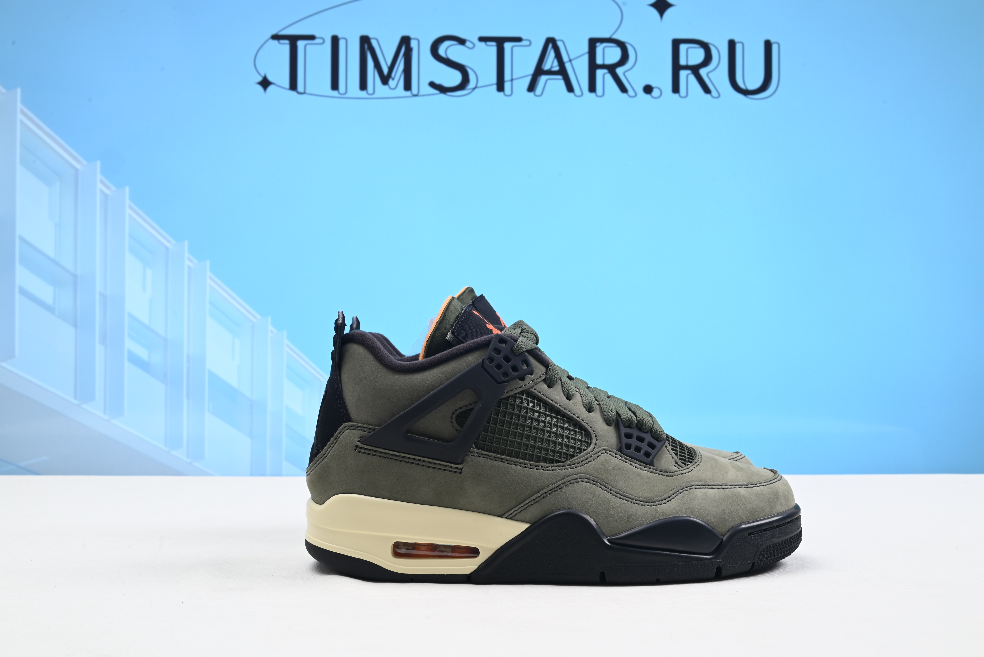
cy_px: 328
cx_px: 492
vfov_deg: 33.4
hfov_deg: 48.4
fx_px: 1094
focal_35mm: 40
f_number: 16
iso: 100
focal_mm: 40
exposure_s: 1/2
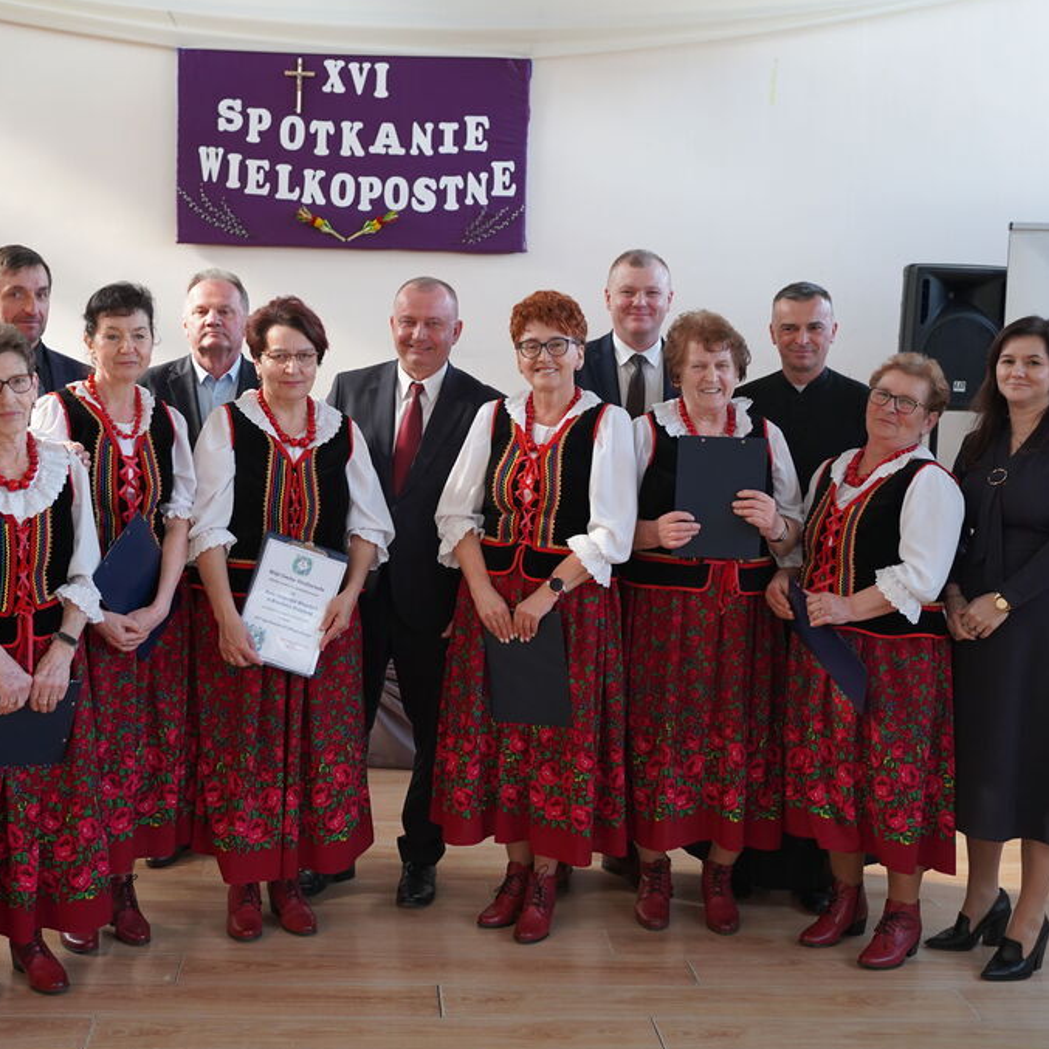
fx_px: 1543
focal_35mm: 45
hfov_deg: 37.5
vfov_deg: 37.6
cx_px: 460
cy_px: 523
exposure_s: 1/160
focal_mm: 35
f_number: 4
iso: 2000
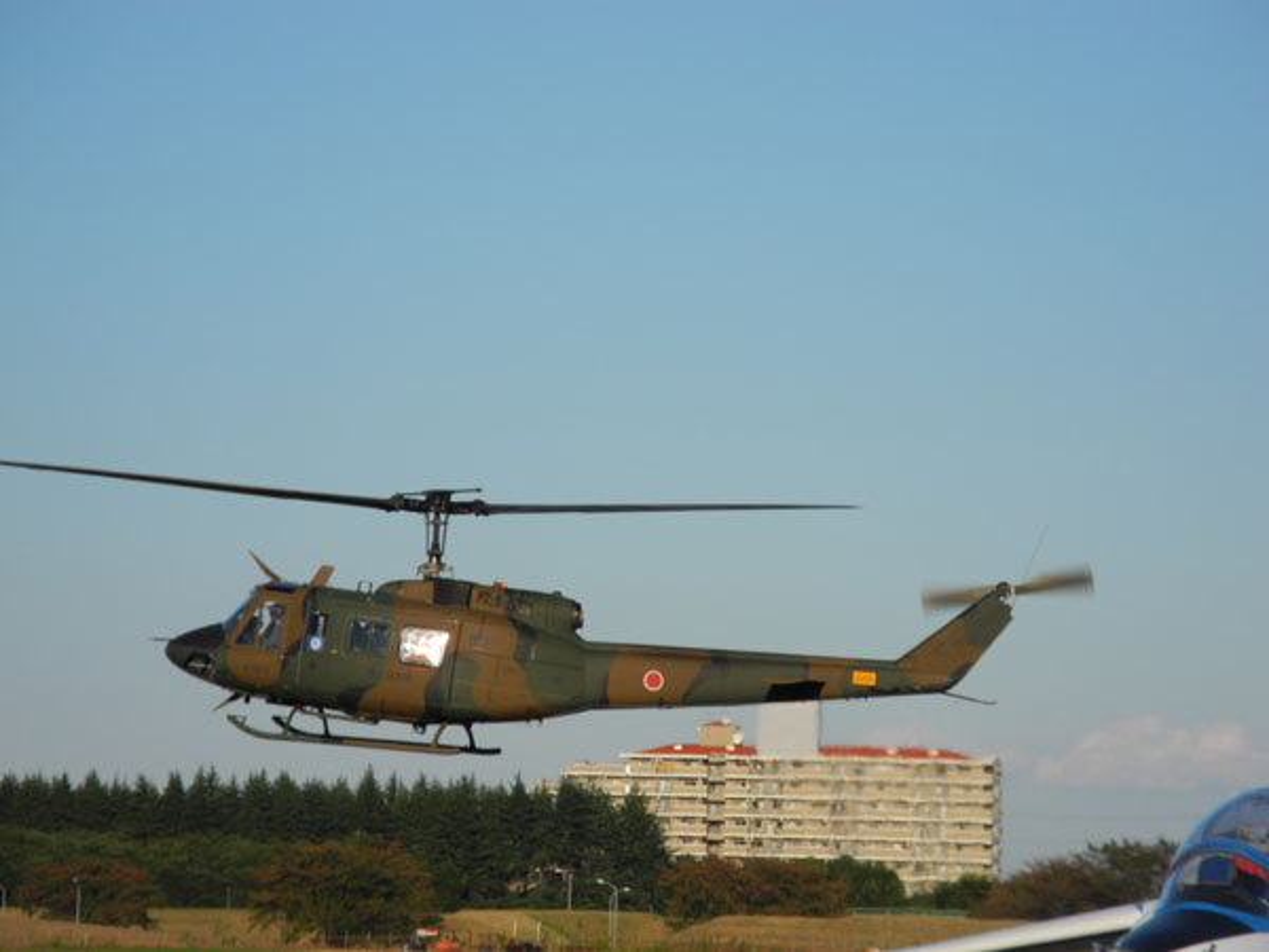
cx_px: 634
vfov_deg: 7.4
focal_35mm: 200
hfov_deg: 9.9
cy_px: 476
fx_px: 7332
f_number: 5.6
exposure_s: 1/710
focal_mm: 42.6
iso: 100
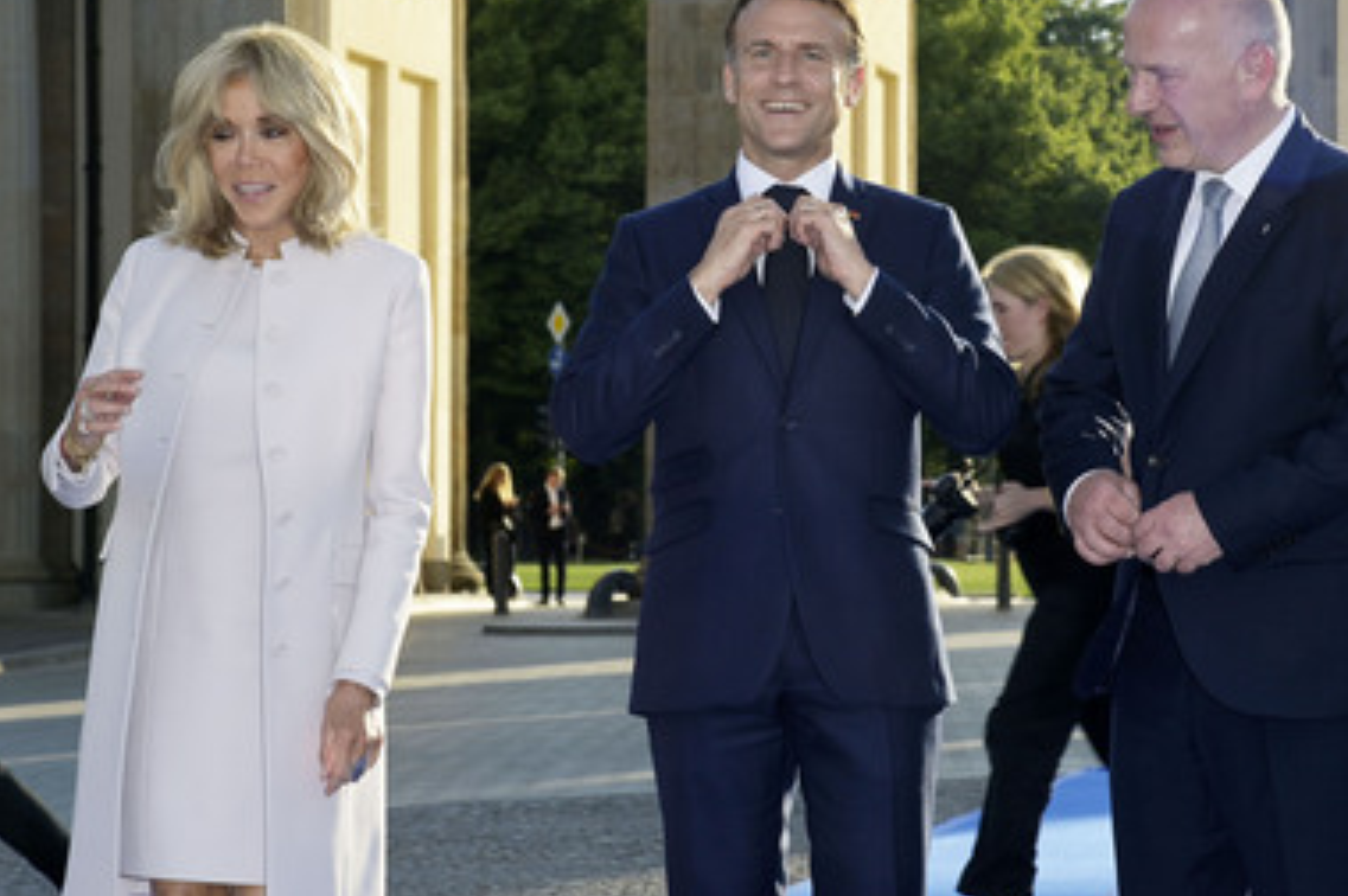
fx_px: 4901
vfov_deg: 10.4
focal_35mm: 131
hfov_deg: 15.7
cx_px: 759
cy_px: 395
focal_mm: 110
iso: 250
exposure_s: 1/250
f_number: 11
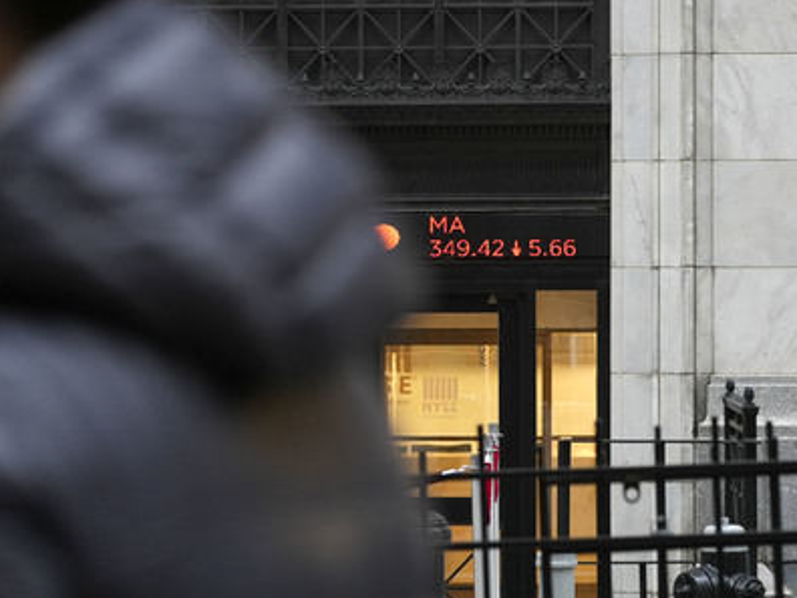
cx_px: 370
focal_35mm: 154
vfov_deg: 9.6
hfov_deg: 12.8
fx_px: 3546
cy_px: 300
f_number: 6.3
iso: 4000
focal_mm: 141
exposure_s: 1/200
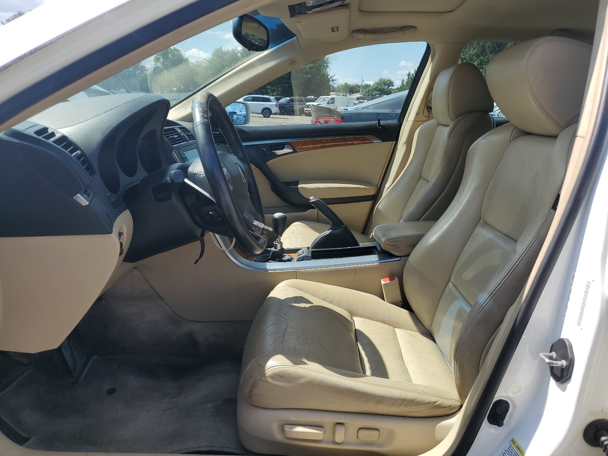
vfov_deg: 53.1
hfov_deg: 67.3
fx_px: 457
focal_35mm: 26
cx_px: 304
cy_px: 228
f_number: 1.5
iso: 50
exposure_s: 1/1667
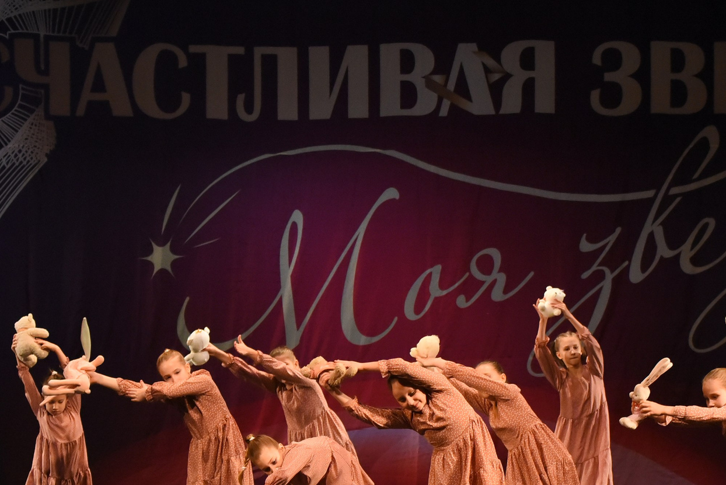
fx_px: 2906
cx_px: 419
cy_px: 440
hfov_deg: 14.2
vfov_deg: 9.5
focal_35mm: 144
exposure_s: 1/800
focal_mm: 70
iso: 5000
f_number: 3.2
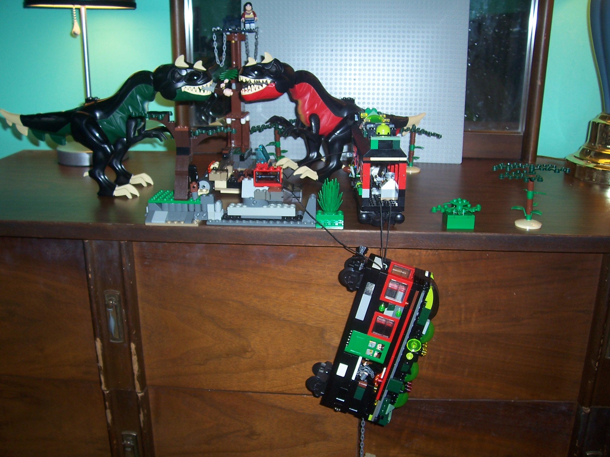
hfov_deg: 54.0
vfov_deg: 41.8
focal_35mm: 34
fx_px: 599
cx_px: 305
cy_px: 228
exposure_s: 1/60
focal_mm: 5.6
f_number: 2.7
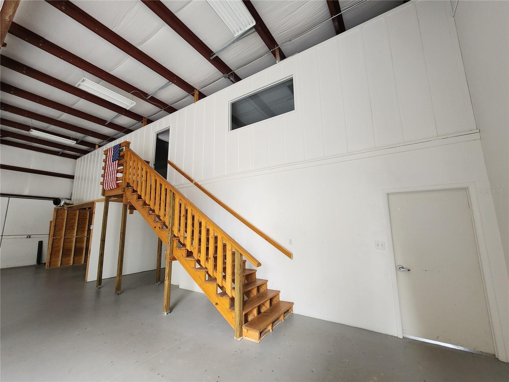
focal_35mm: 13
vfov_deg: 89.9
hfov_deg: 106.2
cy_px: 191
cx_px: 254
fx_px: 191
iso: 200
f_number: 2.2
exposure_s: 1/60
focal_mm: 2.2
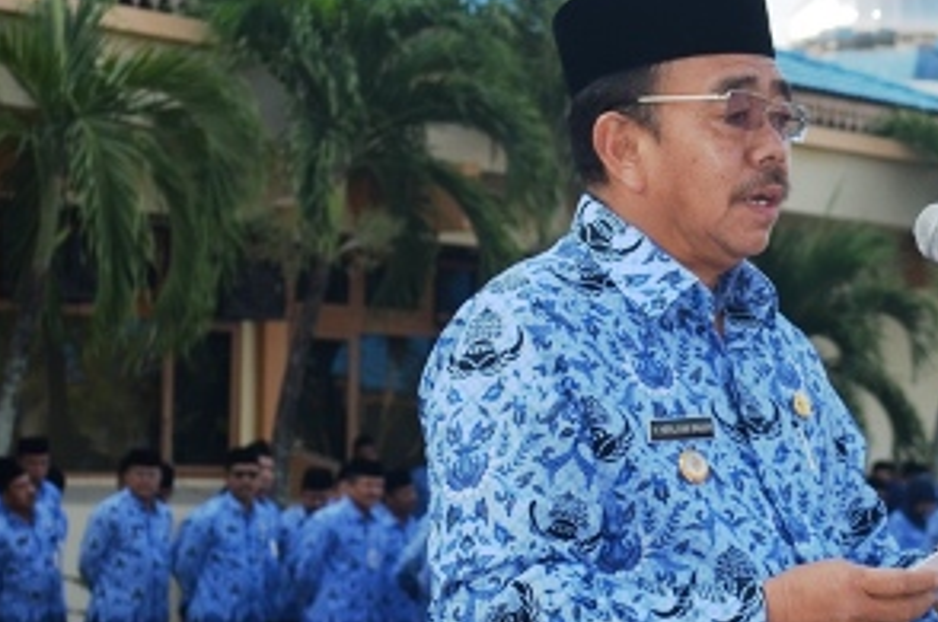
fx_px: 3564
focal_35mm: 137
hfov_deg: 14.9
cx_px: 731
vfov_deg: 10.0
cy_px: 396
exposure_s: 1/200
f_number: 6.3
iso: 100
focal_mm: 42
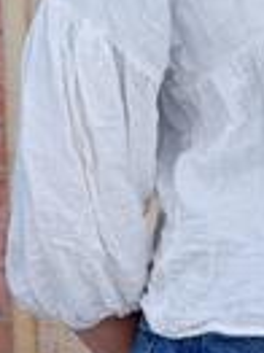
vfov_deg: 8.8
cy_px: 47
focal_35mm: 224
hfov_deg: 6.6
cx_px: 272
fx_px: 2282
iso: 320
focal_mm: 70
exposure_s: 1/500
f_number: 5.6
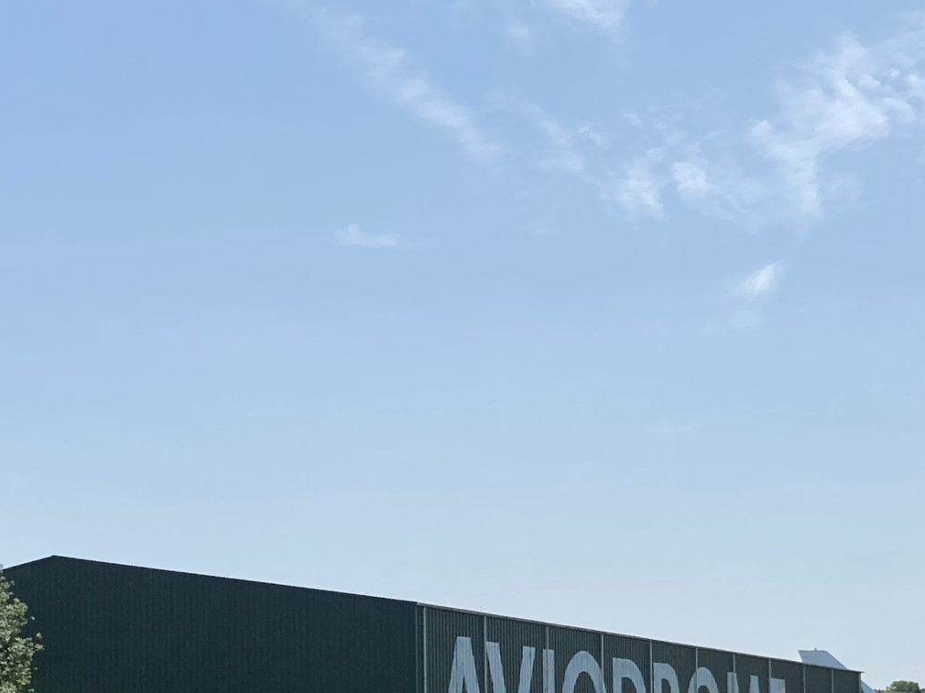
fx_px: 1897
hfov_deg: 27.4
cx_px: 444
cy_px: 635
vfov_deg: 20.3
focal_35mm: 71
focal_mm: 3.99
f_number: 1.8
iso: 25
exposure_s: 1/4878
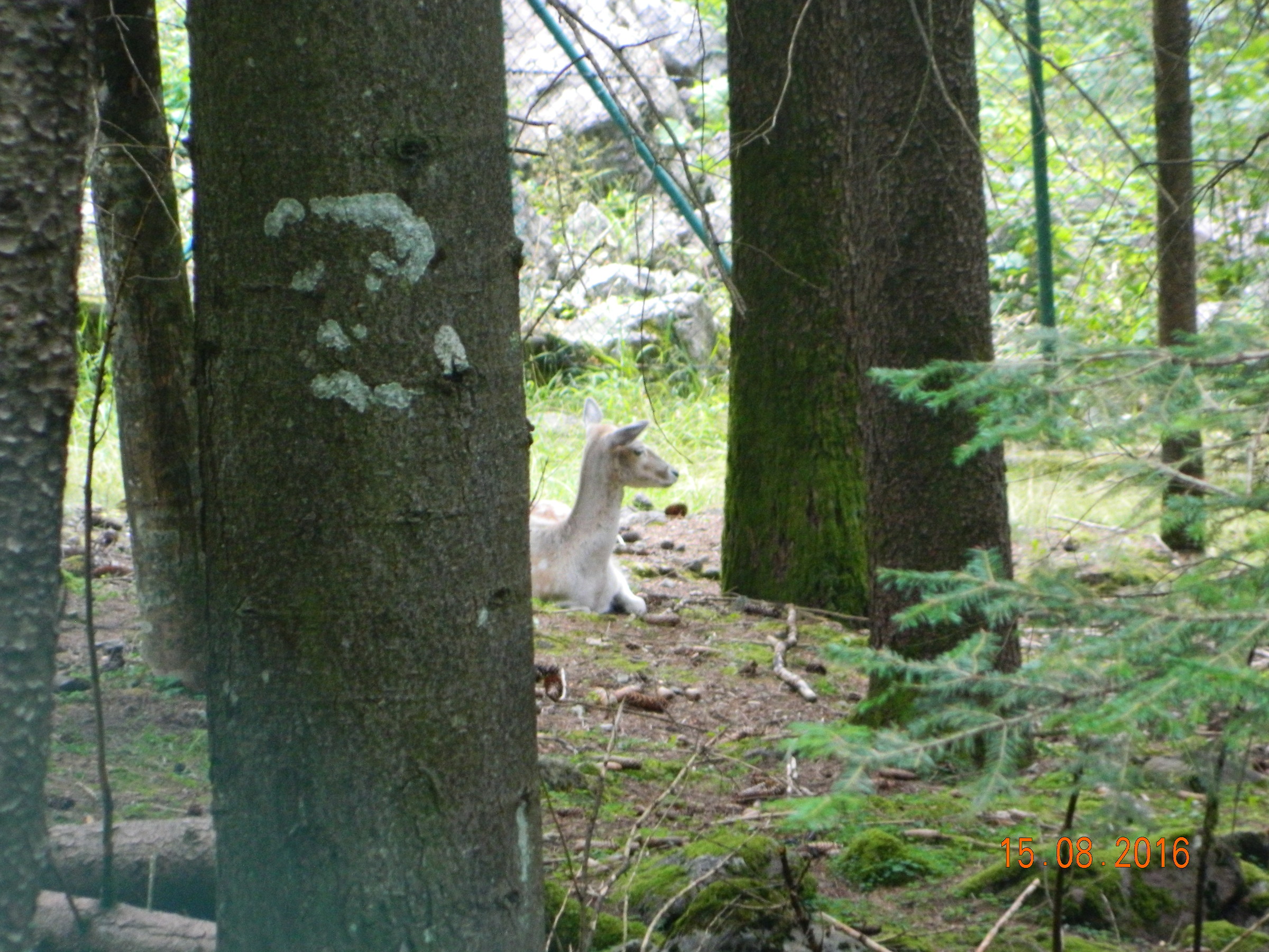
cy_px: 476
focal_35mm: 525
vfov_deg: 2.8
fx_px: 19246
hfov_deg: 3.8
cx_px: 634
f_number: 5.8
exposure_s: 1/15
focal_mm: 94.5
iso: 400
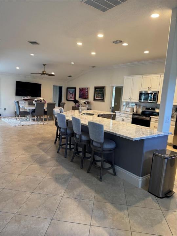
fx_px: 164
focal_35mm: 24
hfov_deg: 56.8
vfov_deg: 71.6
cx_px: 88
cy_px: 118
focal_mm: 6.76
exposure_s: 1/60
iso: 250
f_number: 1.78
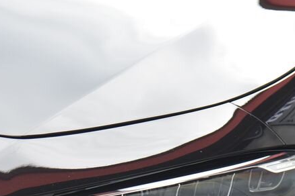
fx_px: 2302
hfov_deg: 7.3
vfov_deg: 4.9
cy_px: 195
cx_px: 137
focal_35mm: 281
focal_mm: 120
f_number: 4.5
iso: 500
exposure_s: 1/80
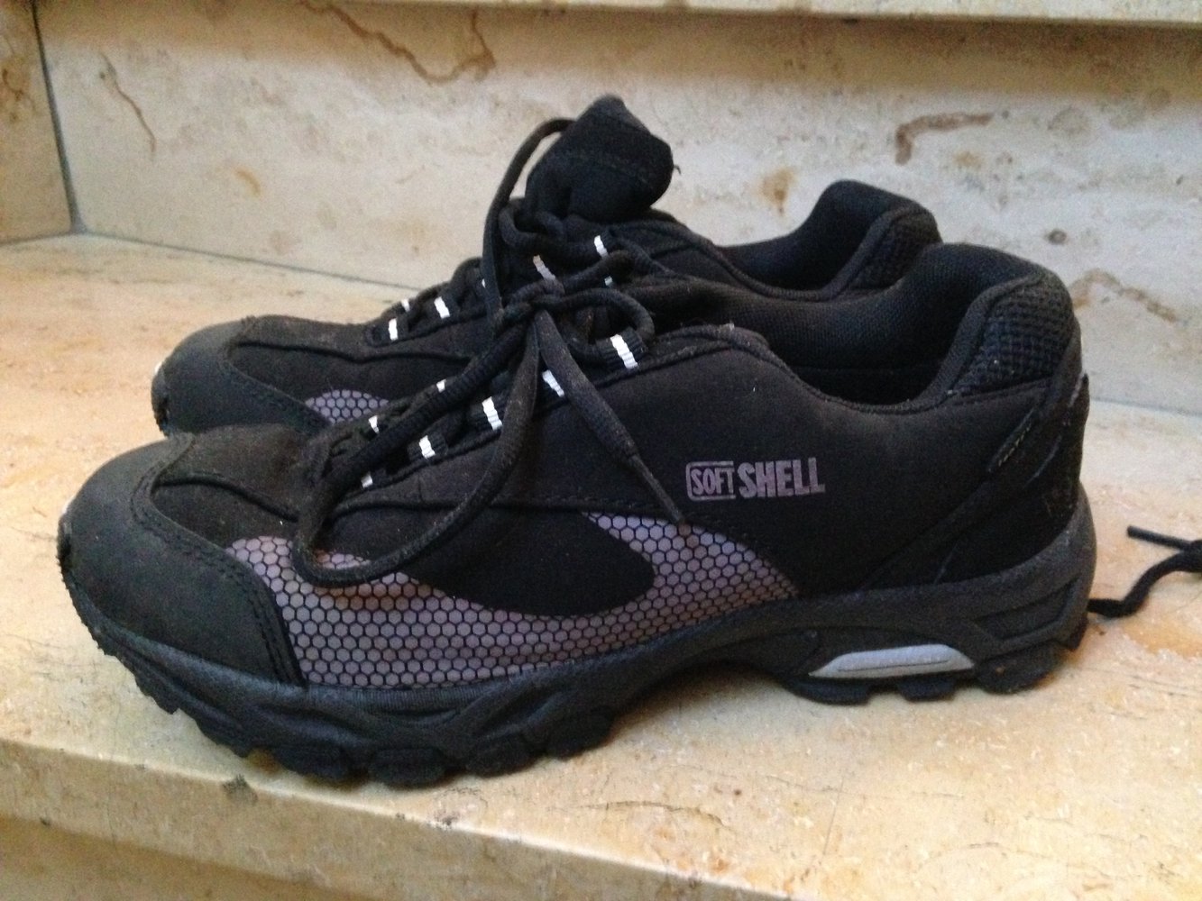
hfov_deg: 55.3
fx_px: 1146
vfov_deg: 43.0
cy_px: 450
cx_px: 601
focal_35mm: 33
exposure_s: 1/15
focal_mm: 4.12
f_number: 2.4
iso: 800
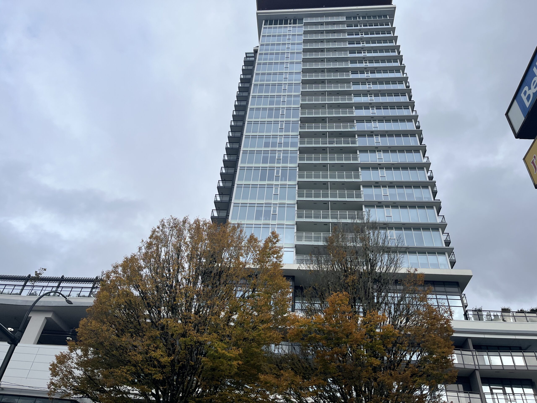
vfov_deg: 53.1
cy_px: 202
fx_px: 403
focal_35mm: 26
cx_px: 268
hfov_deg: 67.3
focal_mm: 5.1
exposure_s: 1/2825
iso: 50
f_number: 1.6
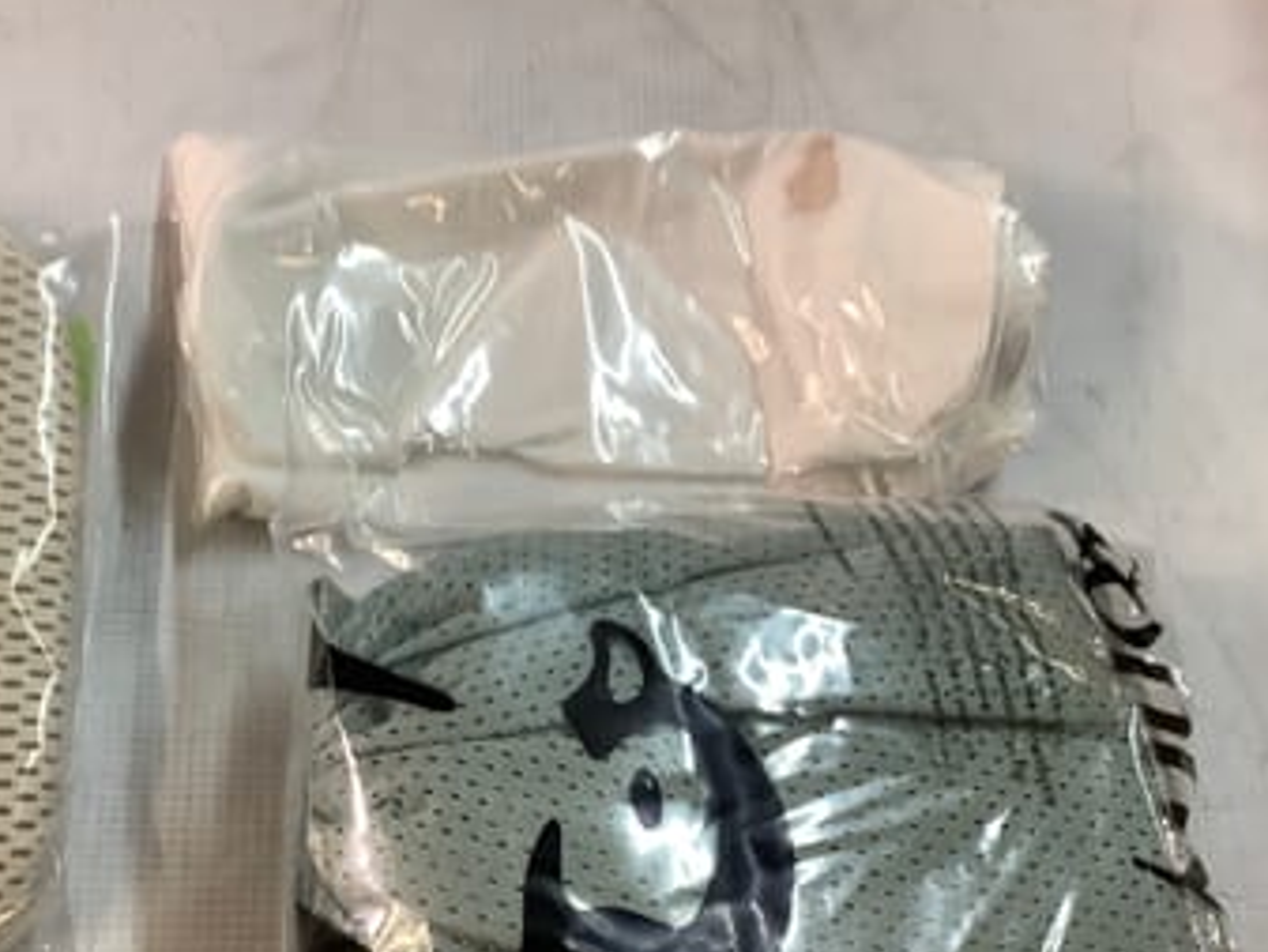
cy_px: 596
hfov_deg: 40.8
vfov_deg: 31.4
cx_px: 440
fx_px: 1686
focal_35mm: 46
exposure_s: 1/50
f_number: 2.4
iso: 100
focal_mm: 3.3
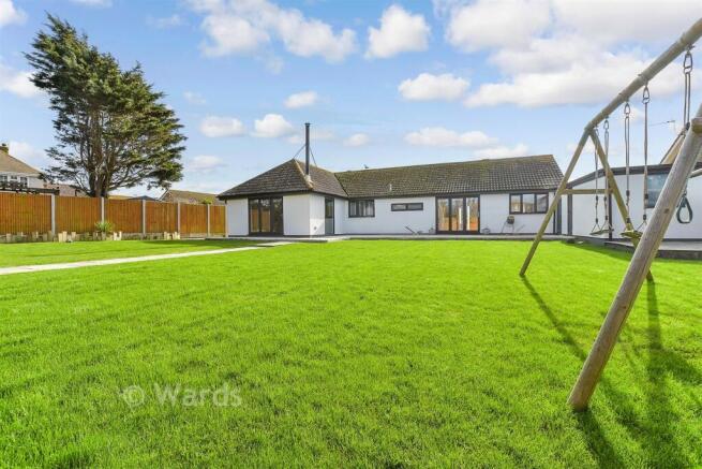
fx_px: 488
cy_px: 234
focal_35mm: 25
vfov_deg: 51.3
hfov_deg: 71.5
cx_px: 351
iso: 160
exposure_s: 1/400
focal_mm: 17
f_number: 8
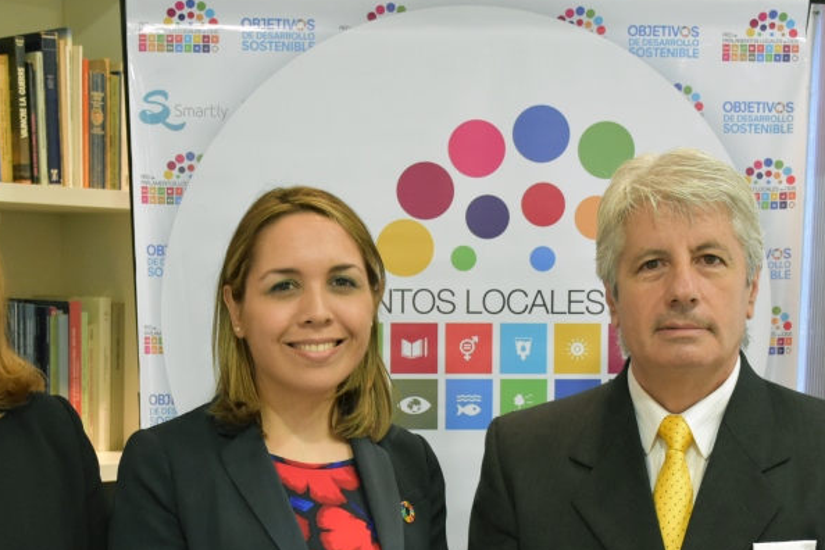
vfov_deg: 19.3
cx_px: 304
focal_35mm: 70
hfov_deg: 28.8
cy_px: 442
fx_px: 1601
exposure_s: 1/60
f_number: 4
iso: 2800
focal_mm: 27
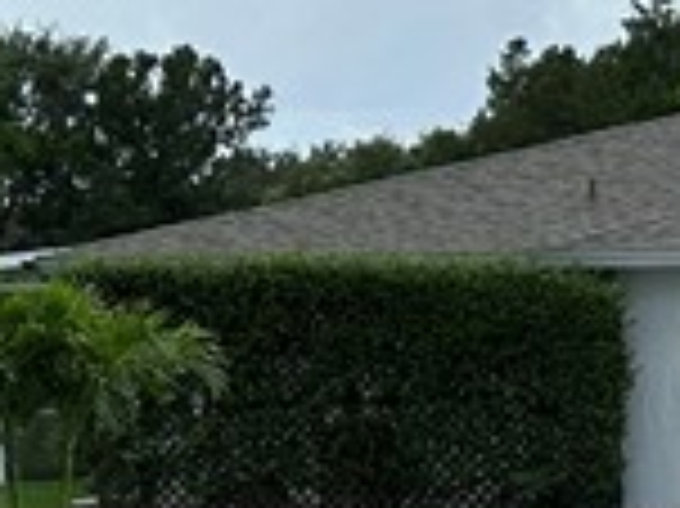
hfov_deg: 11.3
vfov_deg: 9.0
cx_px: 1243
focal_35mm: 163
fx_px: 3199
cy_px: 539
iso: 80
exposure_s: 1/5263
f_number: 1.78
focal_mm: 6.86
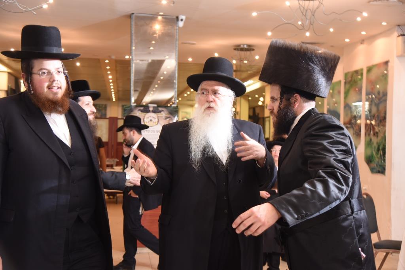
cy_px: 135
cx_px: 202
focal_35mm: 52
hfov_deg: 38.2
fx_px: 585
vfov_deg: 26.0
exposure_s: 1/100
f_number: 5
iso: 800
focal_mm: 52
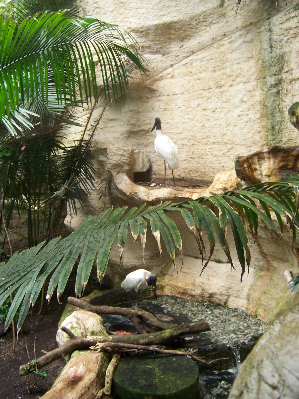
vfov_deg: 55.4
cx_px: 150
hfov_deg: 42.9
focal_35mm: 33
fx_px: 380
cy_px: 200
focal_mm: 5.5
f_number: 2.8
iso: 140
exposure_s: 1/90
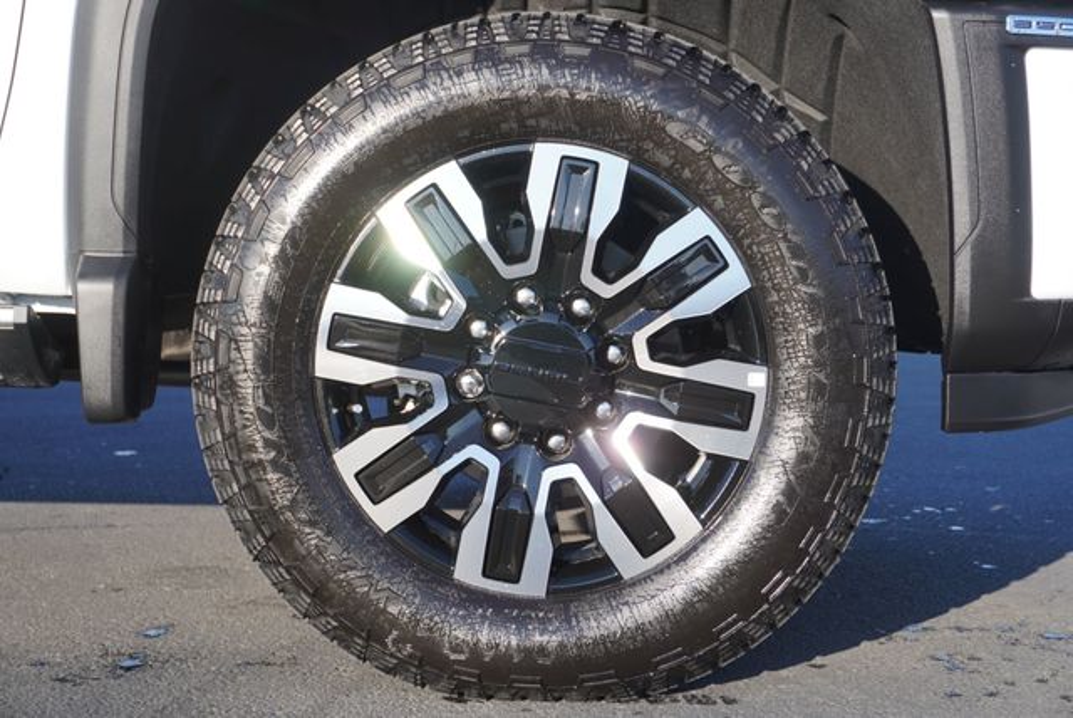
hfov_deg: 35.0
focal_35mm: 57
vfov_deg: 23.8
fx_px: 1700
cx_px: 536
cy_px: 359
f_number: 5.6
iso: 100
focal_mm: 38
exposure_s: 1/200
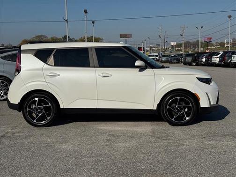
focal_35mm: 48
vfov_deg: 30.3
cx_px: 118
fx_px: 327
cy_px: 88
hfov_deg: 39.7
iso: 64
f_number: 1.78
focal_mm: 6.76
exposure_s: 1/15385
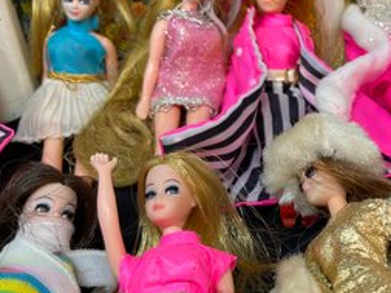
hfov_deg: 31.6
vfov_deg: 26.1
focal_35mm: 56
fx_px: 633
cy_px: 123
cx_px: 395
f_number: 1.6
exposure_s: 1/120
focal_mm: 5.1
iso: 50
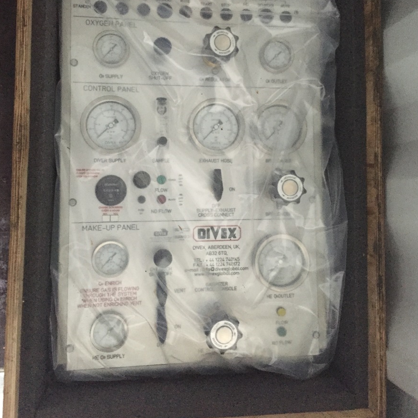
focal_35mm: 35
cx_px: 209
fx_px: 478
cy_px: 160
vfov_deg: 46.9
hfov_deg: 47.2
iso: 400
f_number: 2.2
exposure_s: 1/17
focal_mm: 4.15
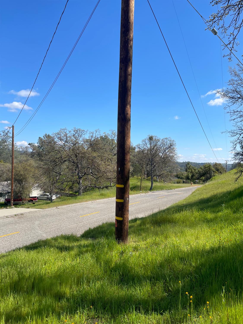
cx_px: 122
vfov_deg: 67.3
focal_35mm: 26
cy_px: 162
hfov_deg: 53.1
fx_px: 243
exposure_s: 1/4202
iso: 50
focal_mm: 5.1
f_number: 1.6
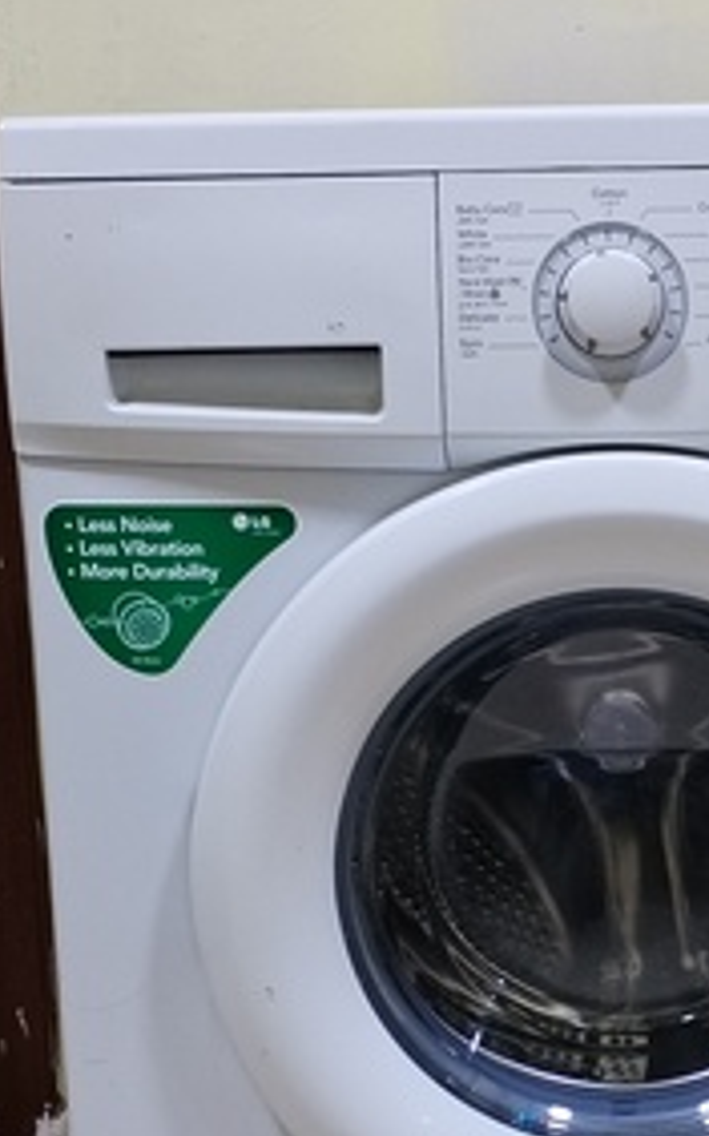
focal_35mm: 74
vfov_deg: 27.6
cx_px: 606
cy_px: 800
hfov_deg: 17.4
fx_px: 2290
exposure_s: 1/30
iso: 663
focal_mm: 4.75
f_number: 1.8
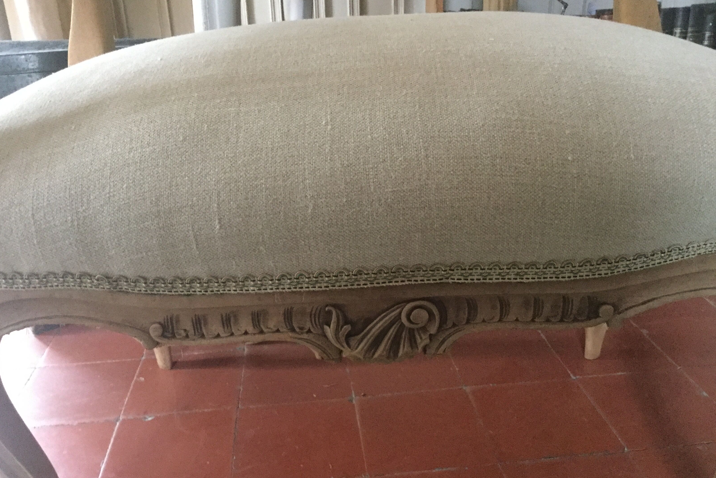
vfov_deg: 39.9
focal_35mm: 33
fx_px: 656
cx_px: 350
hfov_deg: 57.2
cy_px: 266
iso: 500
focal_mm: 3.3
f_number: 2.4
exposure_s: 1/17
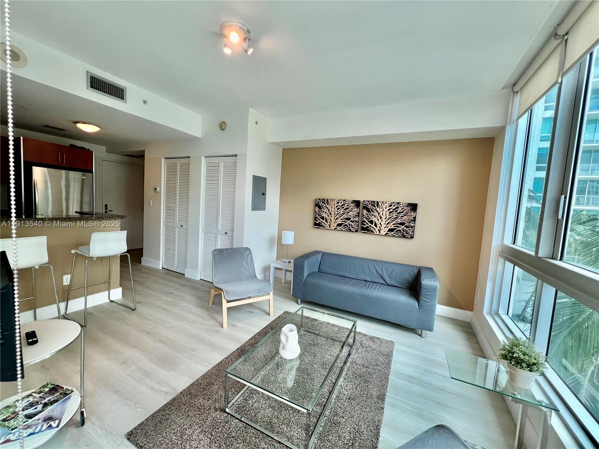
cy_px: 224
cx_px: 300
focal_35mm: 13
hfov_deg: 106.2
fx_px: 225
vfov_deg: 89.9
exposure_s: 1/120
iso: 125
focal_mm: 1.57
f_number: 1.8
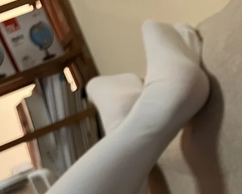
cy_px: 296
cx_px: 146
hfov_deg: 24.1
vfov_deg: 17.4
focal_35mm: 79
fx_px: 566
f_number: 1.8
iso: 400
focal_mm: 3.99
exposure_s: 1/25
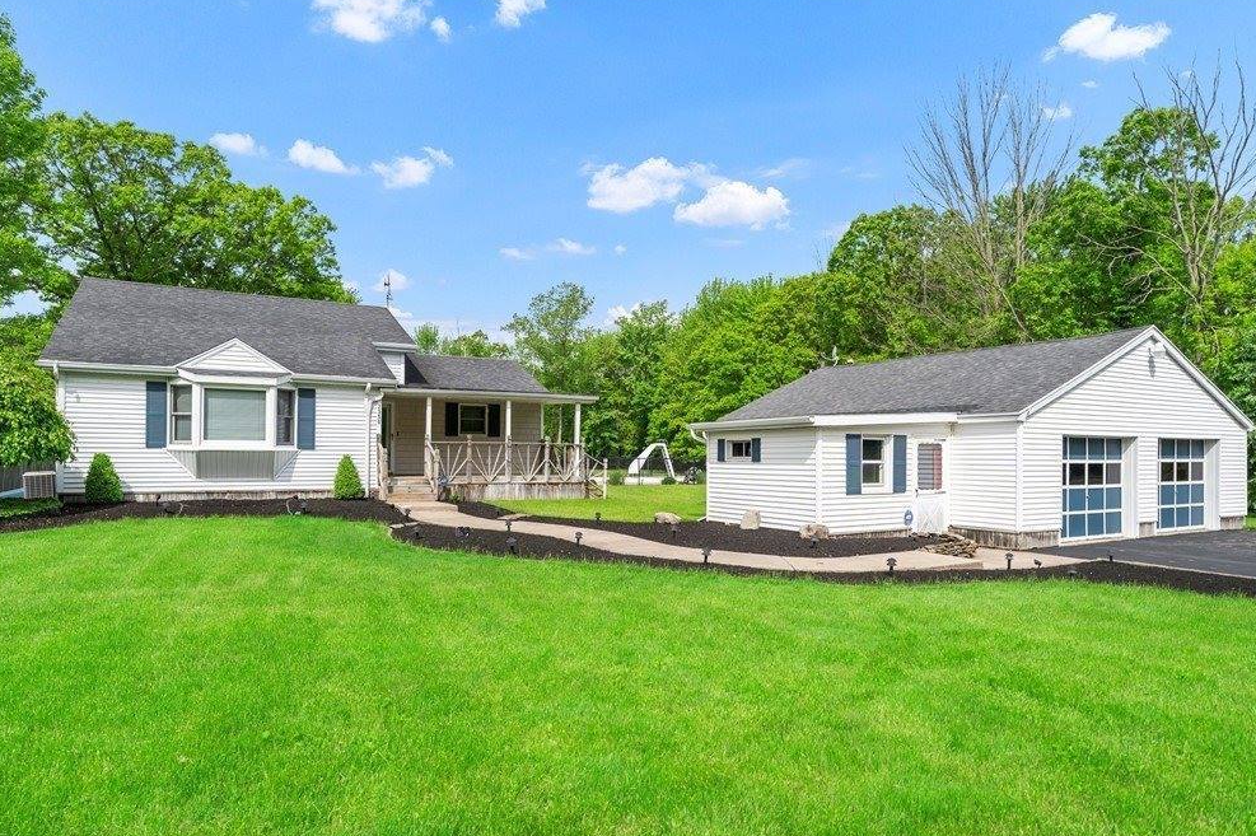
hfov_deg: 78.6
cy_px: 445
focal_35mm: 22
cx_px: 646
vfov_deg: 57.1
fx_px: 767
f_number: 3.5
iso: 100
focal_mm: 20
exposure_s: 1/1250
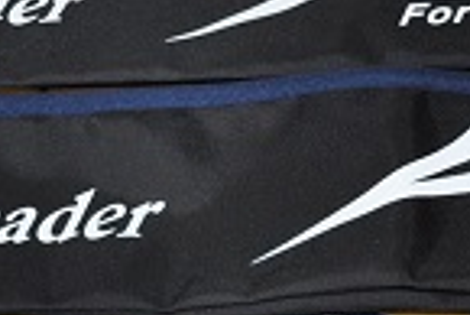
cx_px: 230
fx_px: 1738
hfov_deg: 15.4
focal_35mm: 133
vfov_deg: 10.1
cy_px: 432
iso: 560
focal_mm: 20
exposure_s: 1/60
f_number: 3.8
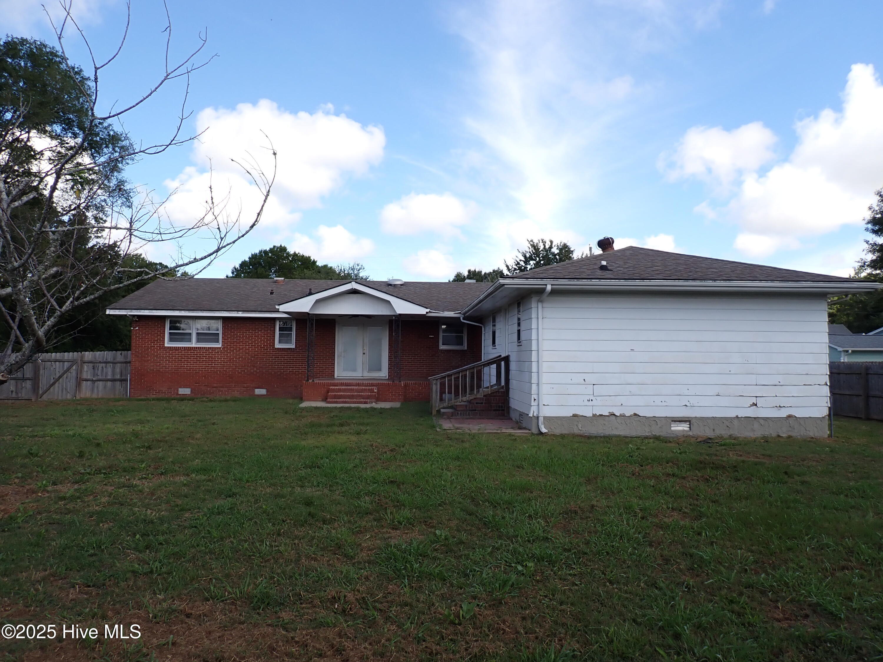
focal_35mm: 25
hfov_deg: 69.4
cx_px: 442
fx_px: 638
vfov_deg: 54.9
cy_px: 331
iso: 100
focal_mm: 4.5
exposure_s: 1/800
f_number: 2.8
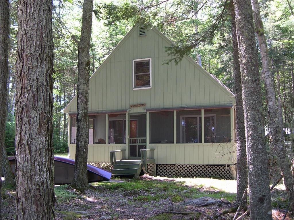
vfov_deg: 37.7
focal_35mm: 38
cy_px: 110
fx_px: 323
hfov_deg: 49.0
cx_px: 147
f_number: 2.8
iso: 100
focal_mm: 8
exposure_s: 1/63.4
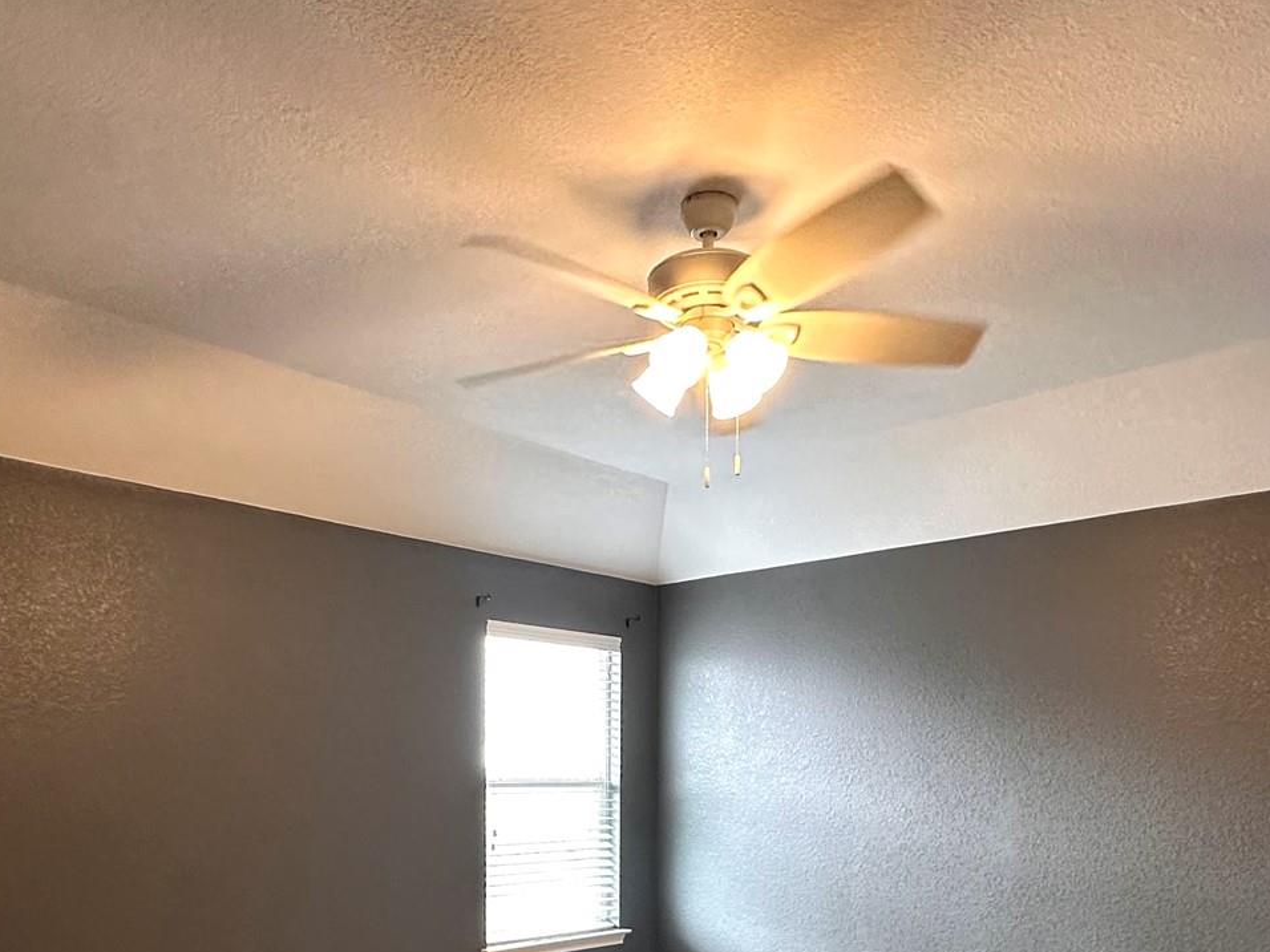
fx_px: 1101
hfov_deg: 59.9
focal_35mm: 30
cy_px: 802
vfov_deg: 43.9
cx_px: 582
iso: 200
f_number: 2.2
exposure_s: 1/60
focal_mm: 2.22
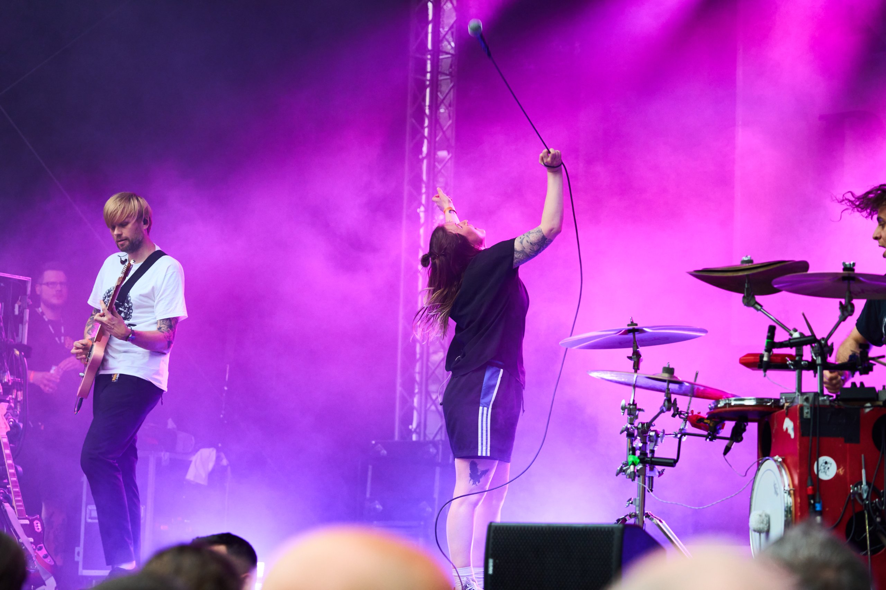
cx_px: 443
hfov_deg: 21.0
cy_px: 295
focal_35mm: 97
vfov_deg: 14.1
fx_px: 2387
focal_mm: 97
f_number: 4
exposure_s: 1/320
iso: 2500
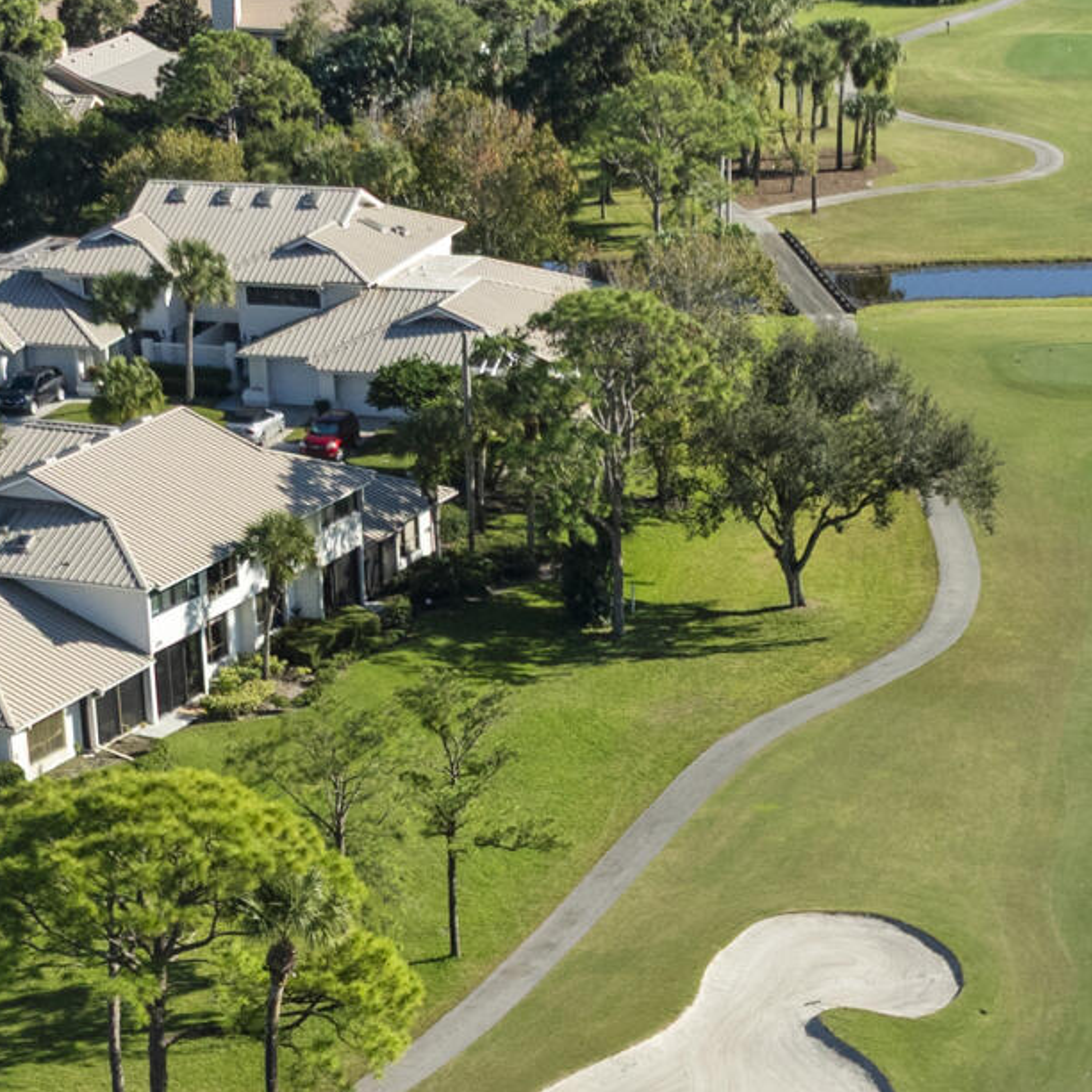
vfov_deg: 16.2
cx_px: 856
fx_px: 3712
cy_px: 1256
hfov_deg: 16.6
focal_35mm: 104
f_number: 2.8
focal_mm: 12.29
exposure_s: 1/1600
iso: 170
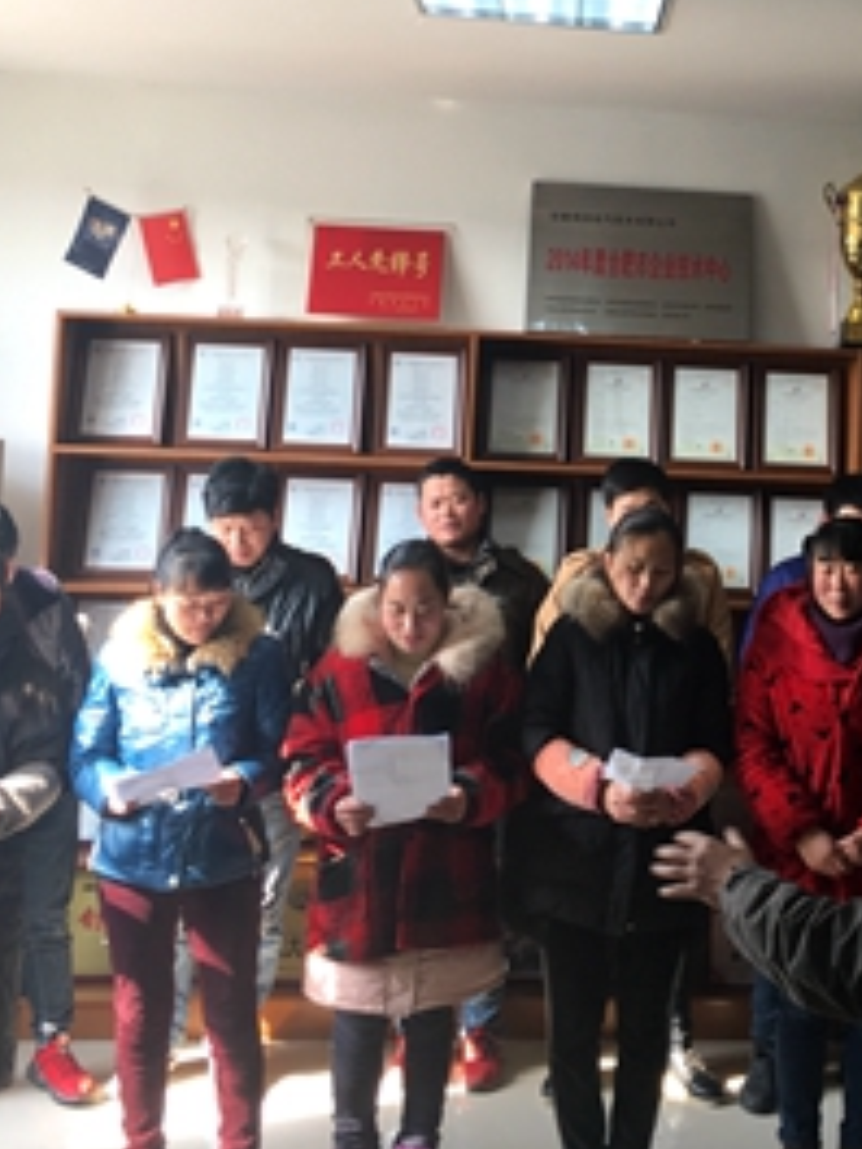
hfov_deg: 25.7
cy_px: 355
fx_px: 1826
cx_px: 771
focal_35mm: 55
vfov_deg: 34.5
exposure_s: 1/50
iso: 25
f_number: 2.2
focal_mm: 4.15
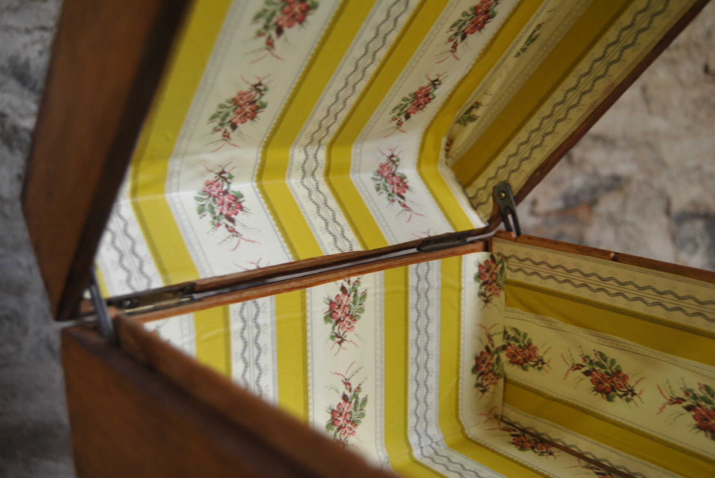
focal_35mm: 39
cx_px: 358
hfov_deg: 49.5
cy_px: 239
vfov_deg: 34.3
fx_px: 776
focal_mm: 26
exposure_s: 1/30
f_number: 4
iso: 320
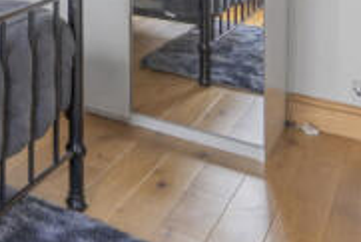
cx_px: -196
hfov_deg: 25.1
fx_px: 582
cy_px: -147
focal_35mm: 58
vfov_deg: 19.5
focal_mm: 16
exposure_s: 1/4
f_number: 9
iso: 160
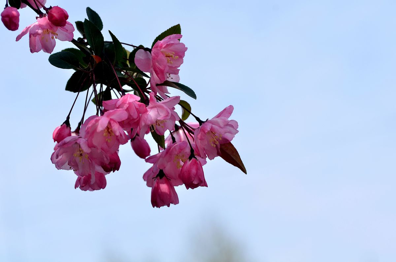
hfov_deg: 15.2
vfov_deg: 10.1
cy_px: 131
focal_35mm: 135
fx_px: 1482
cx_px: 198
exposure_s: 1/640
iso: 200
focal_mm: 90
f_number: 8
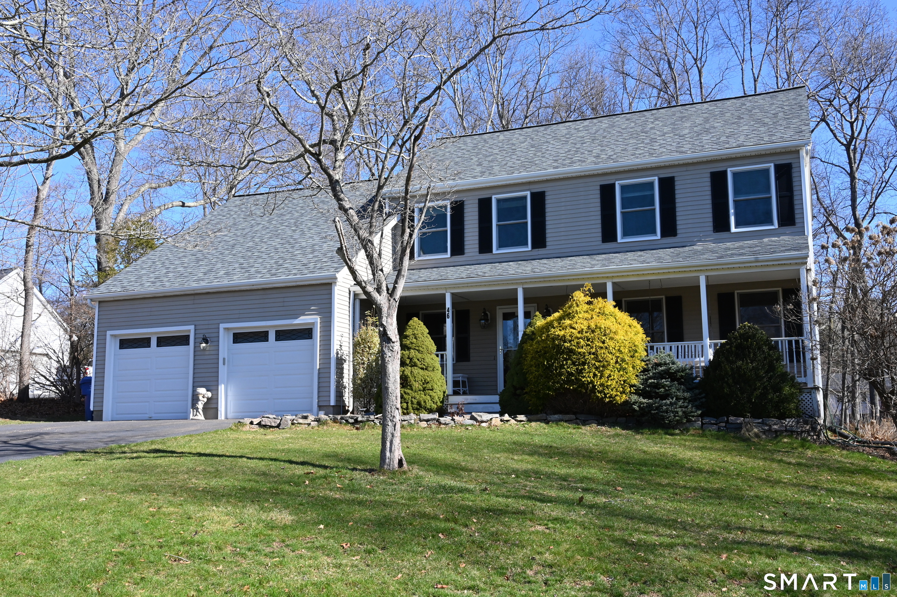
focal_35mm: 35
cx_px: 448
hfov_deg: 54.5
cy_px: 298
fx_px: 871
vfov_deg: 37.8
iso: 1250
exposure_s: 1/640
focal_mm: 35
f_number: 13
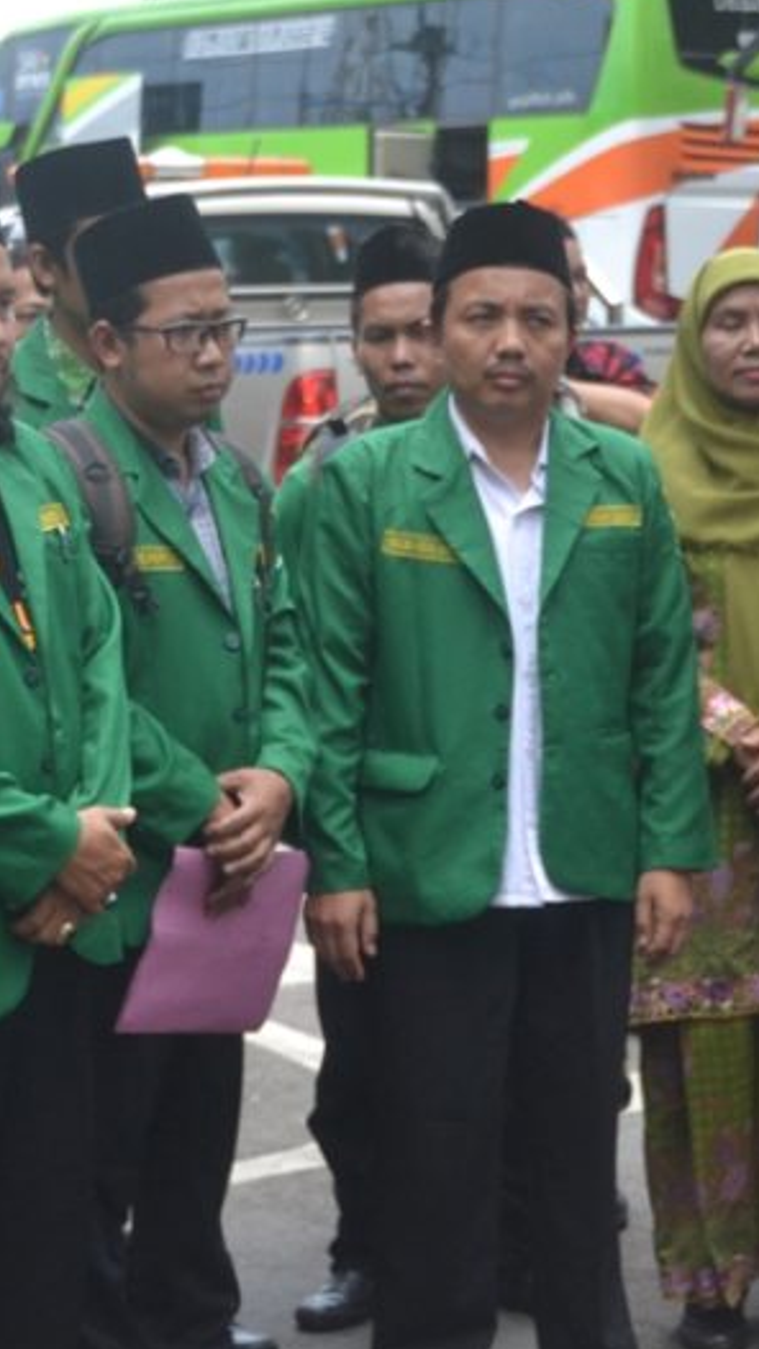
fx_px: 3828
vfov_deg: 20.0
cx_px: 241
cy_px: 517
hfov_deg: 11.3
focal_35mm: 107
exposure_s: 1/800
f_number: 4.2
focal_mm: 35
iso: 400
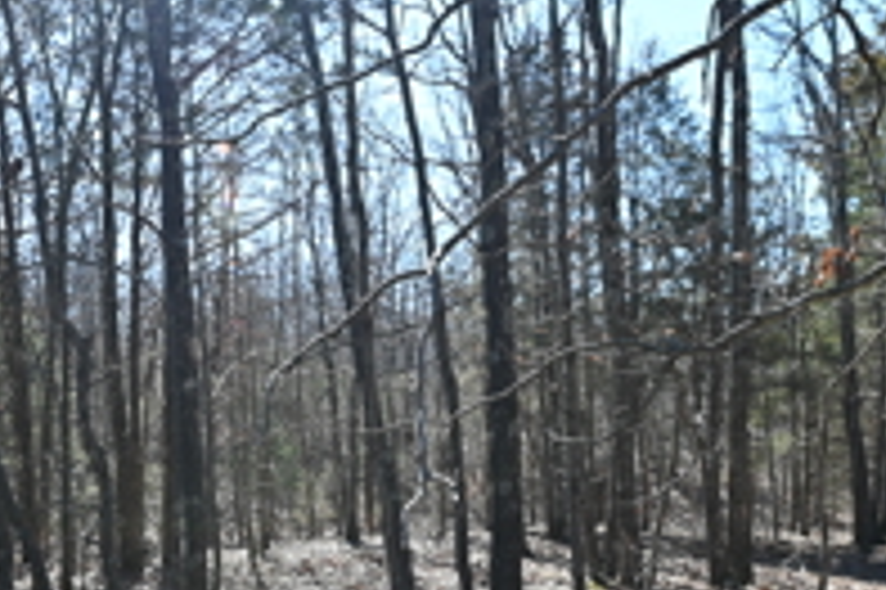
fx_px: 787
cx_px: 234
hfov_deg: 56.2
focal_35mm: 32
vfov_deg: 40.5
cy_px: 399
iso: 140
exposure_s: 1/250
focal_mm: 14
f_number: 5.6
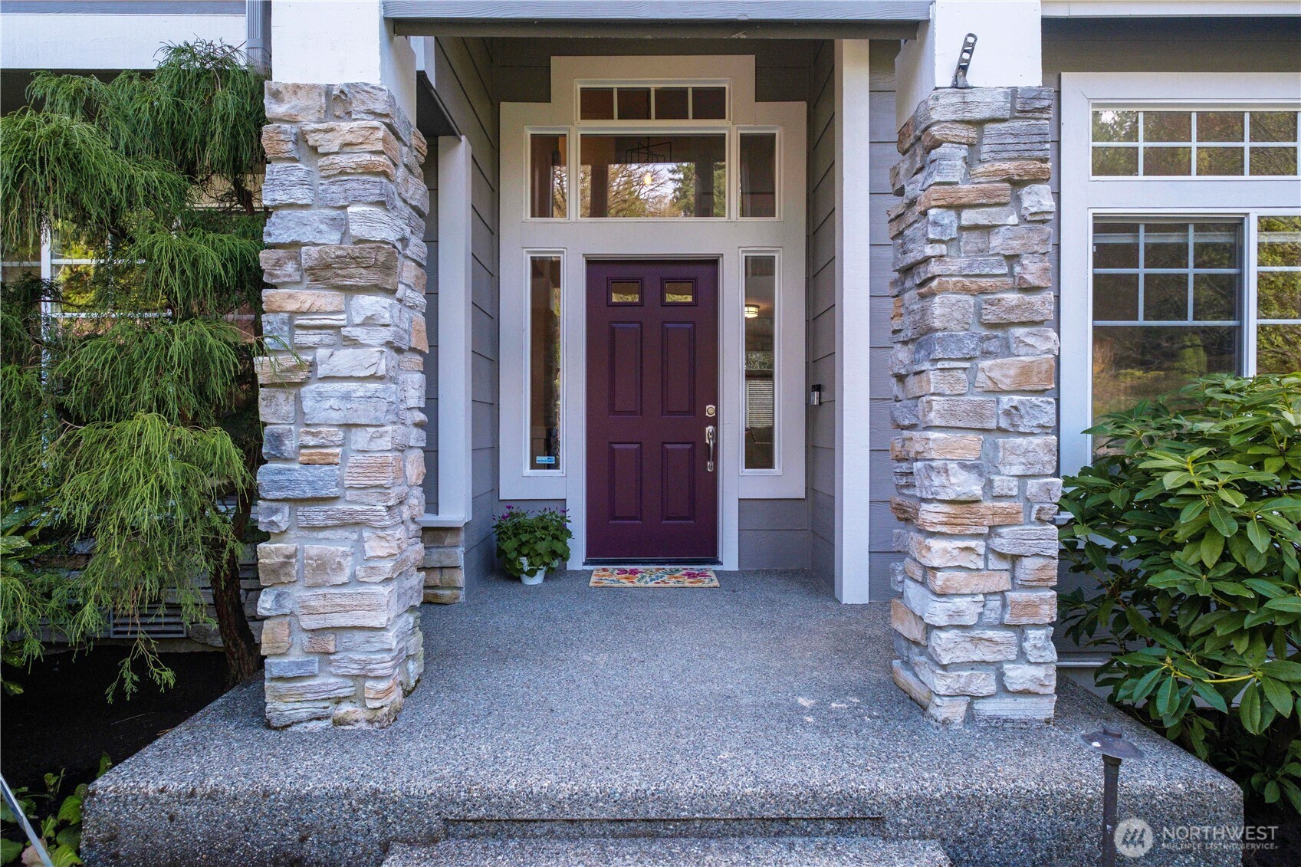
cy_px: 434
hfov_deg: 90.0
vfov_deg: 67.4
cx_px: 650
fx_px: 650
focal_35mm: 18
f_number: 7.1
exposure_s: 1/50
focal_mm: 12
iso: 320
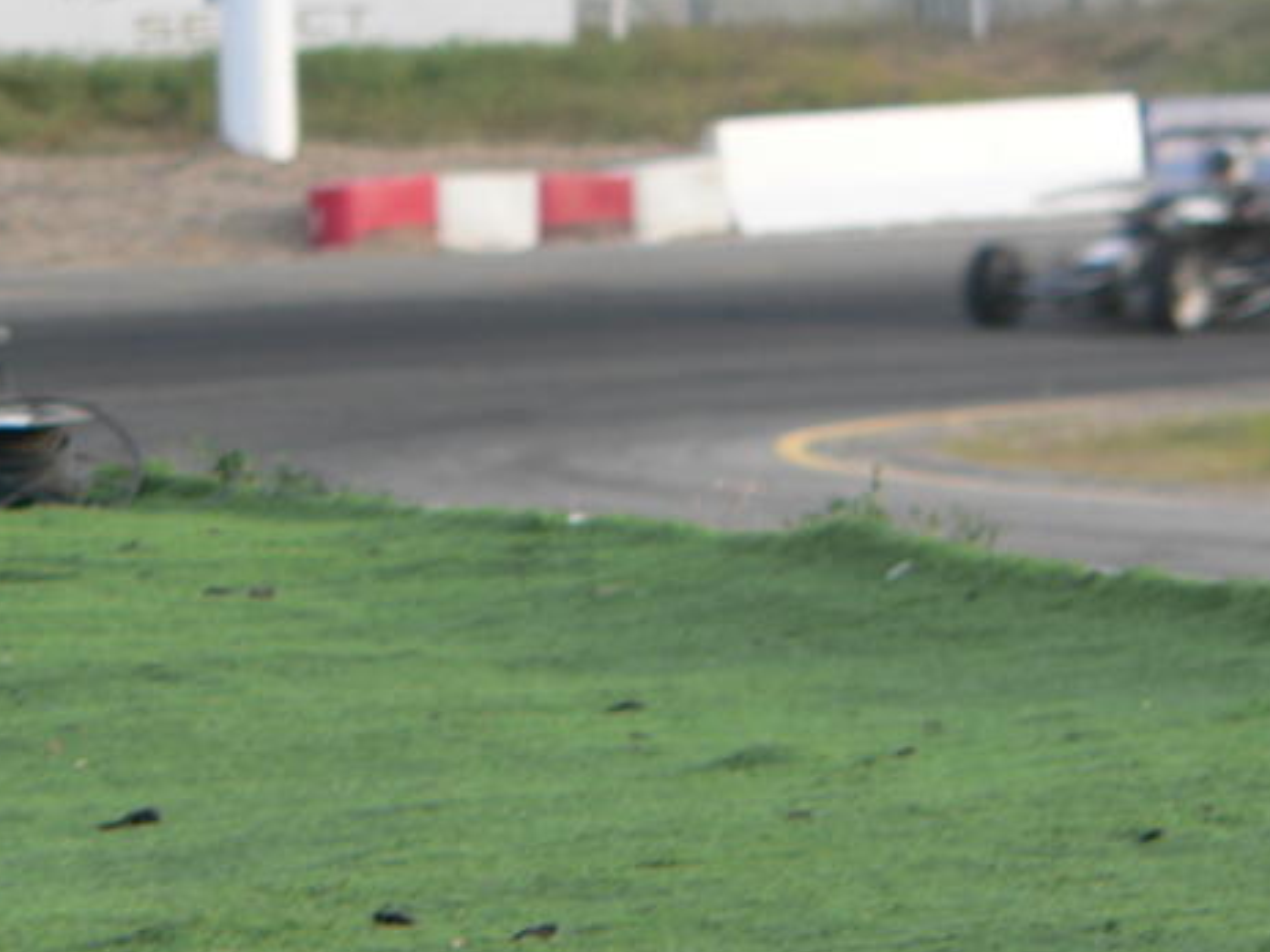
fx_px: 19555
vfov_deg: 2.8
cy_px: 231
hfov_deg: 3.7
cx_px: 337
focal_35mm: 533
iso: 80
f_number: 4
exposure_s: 1/160
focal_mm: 52.1
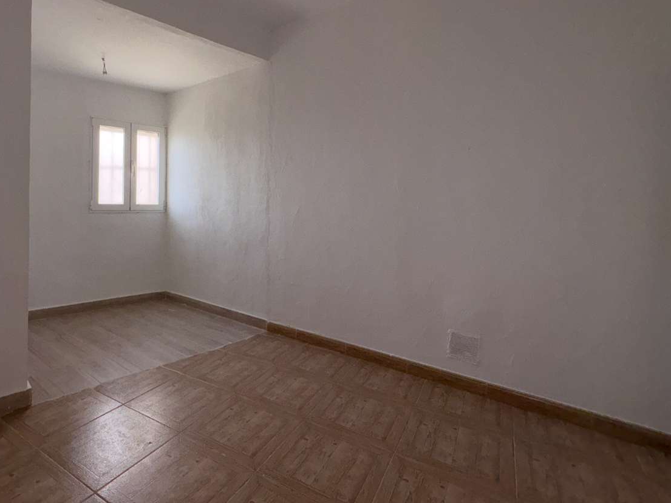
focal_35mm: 19
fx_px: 368
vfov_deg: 68.1
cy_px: 204
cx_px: 256
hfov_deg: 83.2
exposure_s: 1/122
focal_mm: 2.22
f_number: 2.2
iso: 32
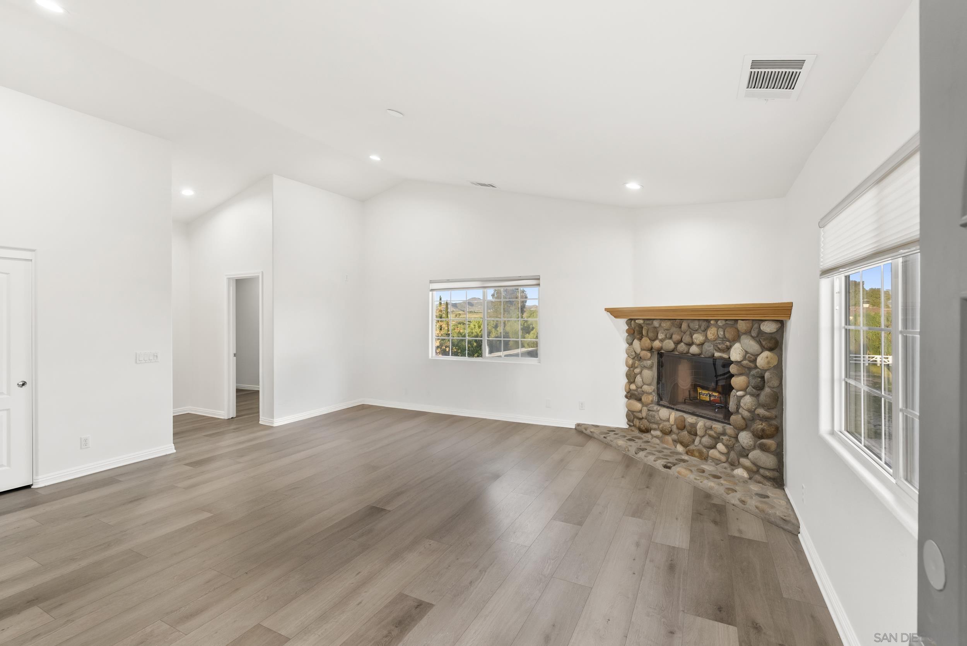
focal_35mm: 16
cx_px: 484
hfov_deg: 96.7
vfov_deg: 73.8
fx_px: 430
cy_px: 323
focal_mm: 16
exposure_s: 1/4
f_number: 8
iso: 500
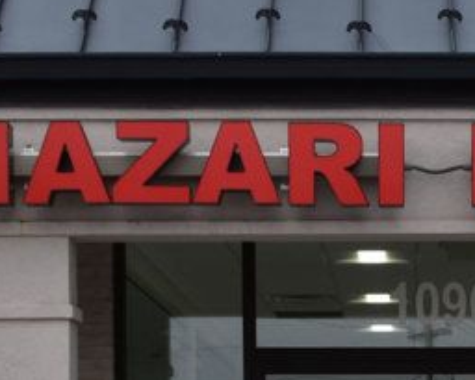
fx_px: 1899
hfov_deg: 13.9
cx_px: 555
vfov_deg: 11.0
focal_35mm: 135
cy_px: 564
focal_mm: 24
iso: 400
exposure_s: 1/125
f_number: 9
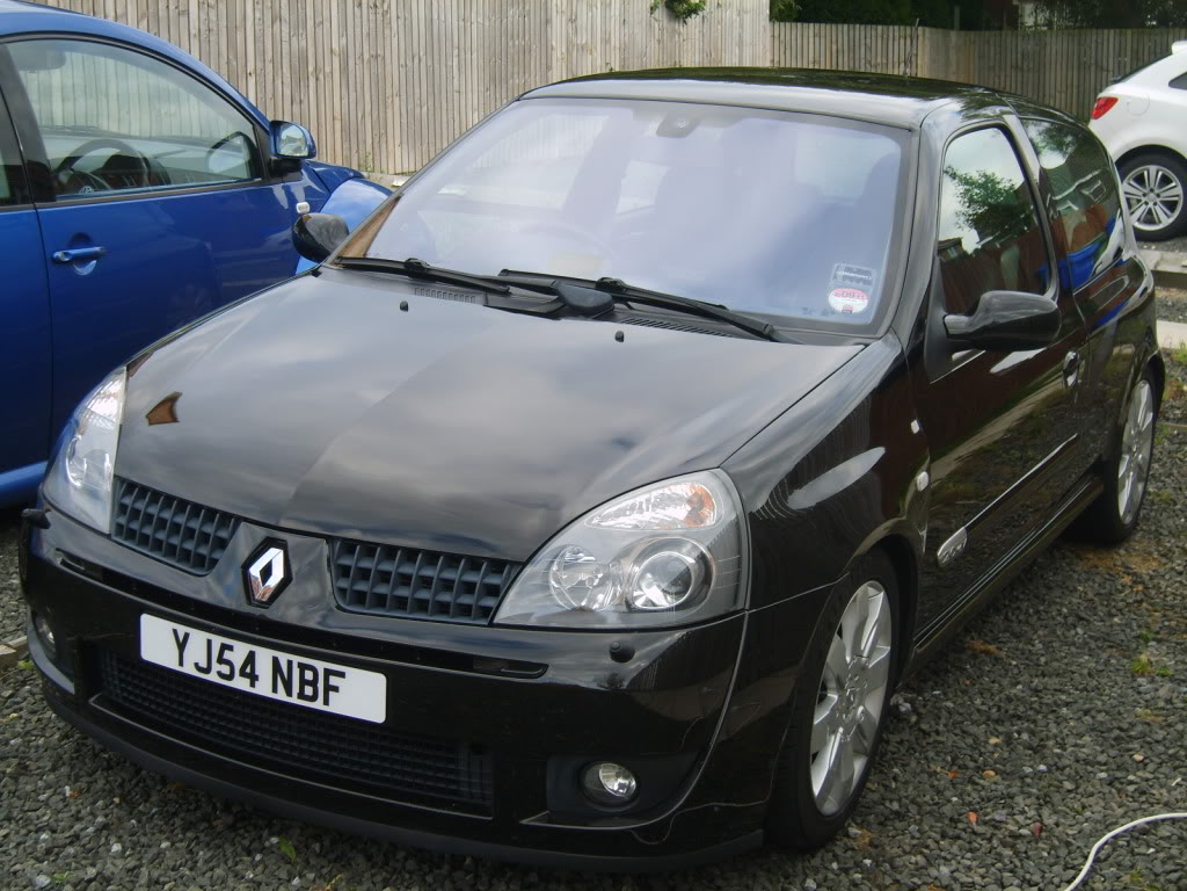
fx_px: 1817
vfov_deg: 27.5
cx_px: 594
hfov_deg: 36.2
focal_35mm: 53
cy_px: 446
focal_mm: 11
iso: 50
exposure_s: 1/180
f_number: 3.5
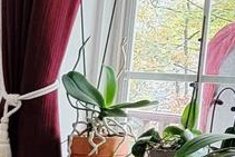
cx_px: -564
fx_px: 1110
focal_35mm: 170
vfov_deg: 8.0
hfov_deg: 8.8
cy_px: 210
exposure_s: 1/60.2
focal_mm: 6.7
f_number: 1.8
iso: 250
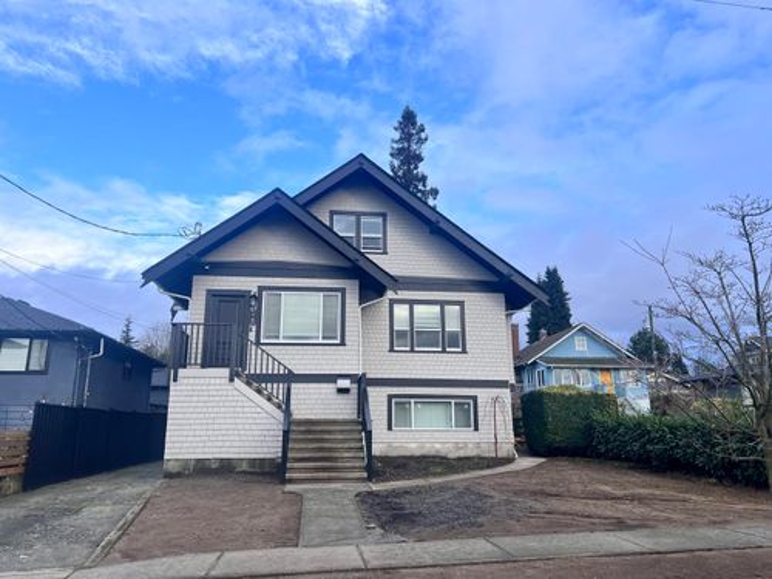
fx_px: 580
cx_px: 386
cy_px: 290
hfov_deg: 67.3
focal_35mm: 26
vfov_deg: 53.1
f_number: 1.5
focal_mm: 5.7
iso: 50
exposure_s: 1/1196
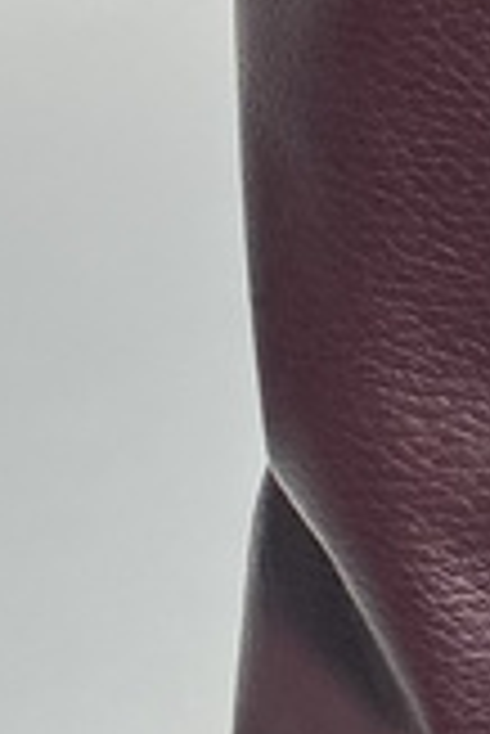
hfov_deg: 8.1
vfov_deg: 13.2
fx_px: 3117
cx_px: 1299
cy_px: -18
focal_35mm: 153
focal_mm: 6.76
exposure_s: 1/633
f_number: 1.78
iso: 80
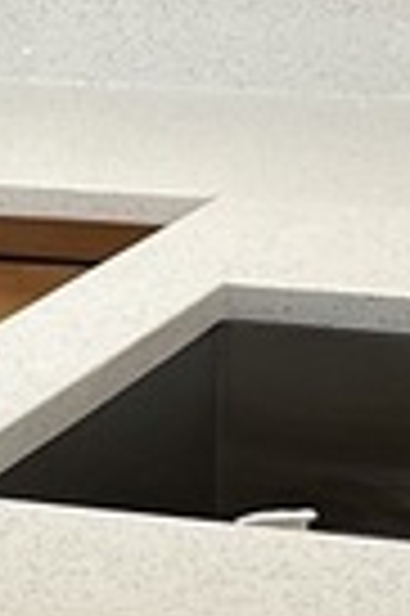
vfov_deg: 9.6
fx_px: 3648
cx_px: -757
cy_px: 612
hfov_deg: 6.0
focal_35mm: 213
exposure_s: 1/120
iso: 100
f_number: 1.5
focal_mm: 5.7
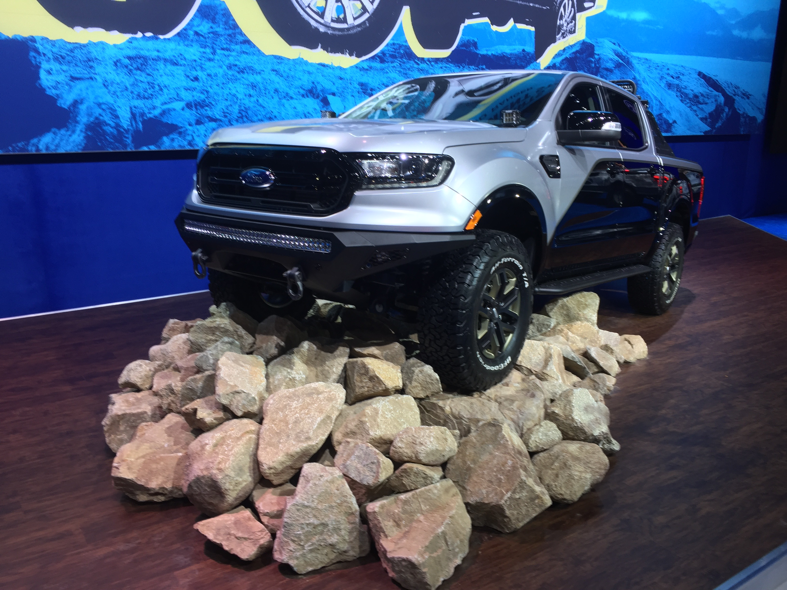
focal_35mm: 29
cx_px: 394
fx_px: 659
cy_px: 295
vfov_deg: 48.2
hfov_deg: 61.7
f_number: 2.2
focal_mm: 4.15
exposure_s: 1/40
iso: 32
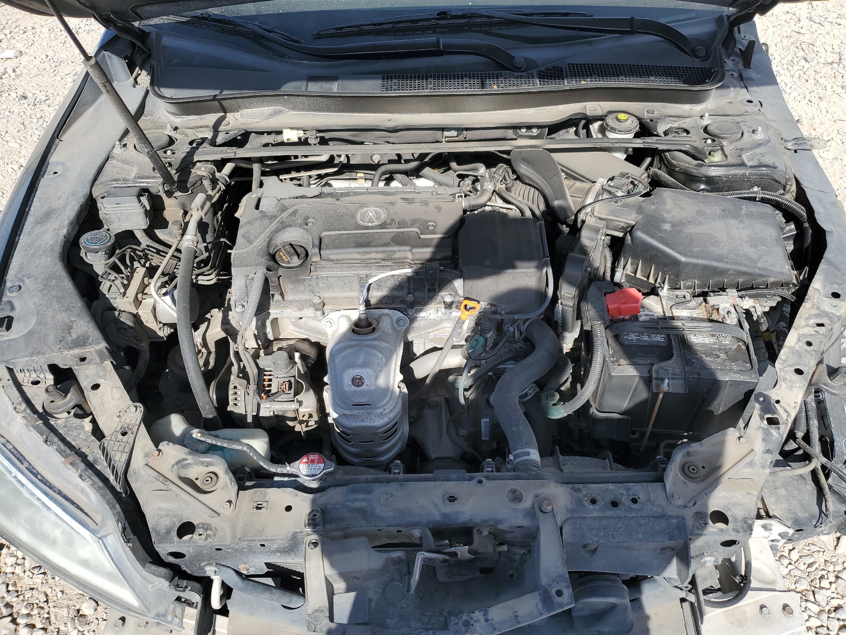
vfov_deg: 53.1
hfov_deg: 67.3
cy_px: 318
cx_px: 423
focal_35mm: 26
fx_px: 635
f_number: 1.5
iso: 50
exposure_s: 1/2000
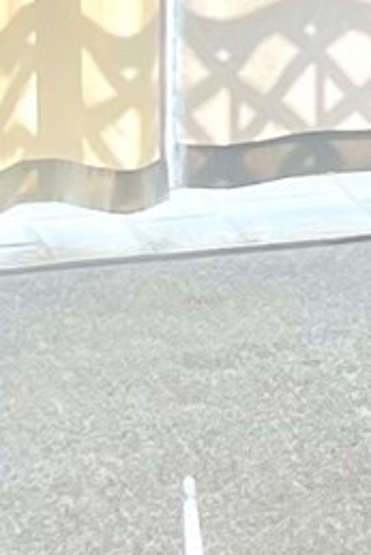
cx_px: 858
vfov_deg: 9.5
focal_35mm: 214
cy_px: -135
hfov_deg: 6.2
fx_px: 3303
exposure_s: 1/120
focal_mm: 5.7
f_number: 1.5
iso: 40
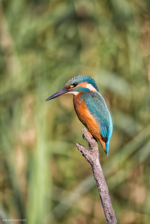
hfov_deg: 2.3
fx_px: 3746
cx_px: 75
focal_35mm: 600
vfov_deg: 3.4
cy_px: 112
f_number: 7.1
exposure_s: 1/1000
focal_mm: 600
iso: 1600
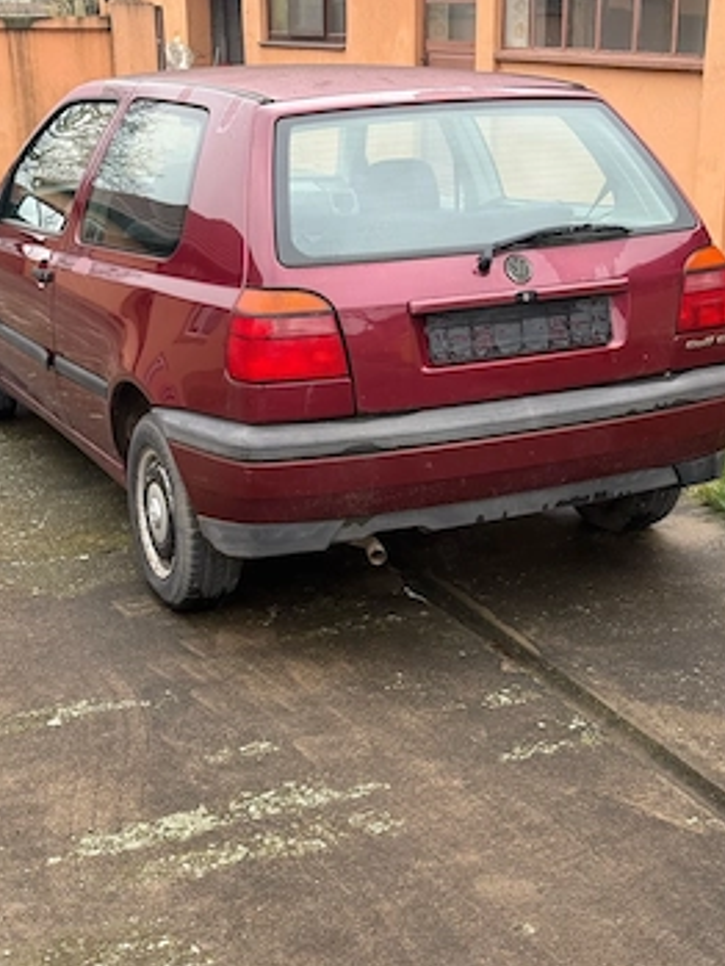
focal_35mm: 55
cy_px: 529
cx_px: 362
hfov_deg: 26.6
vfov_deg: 34.9
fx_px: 1535
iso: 80
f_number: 1.78
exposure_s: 1/279
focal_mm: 6.76
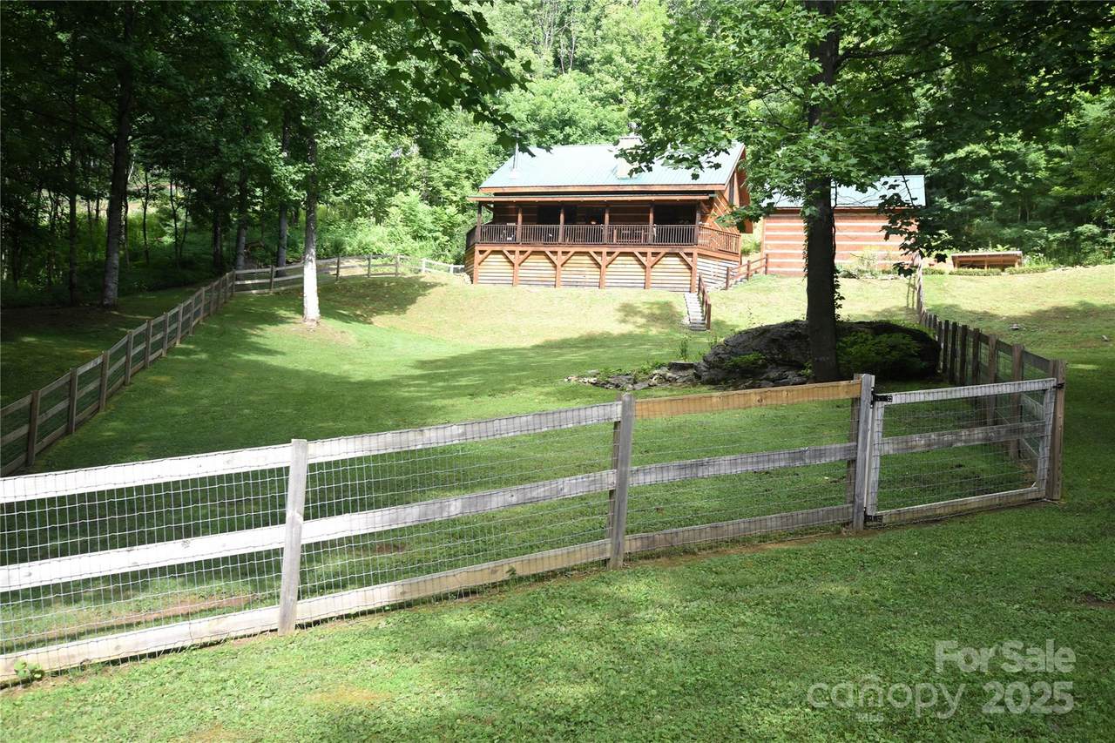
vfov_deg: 43.6
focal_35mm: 30
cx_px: 558
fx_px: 929
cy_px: 372
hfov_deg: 61.9
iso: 400
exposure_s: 1/125
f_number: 5.6
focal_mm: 20
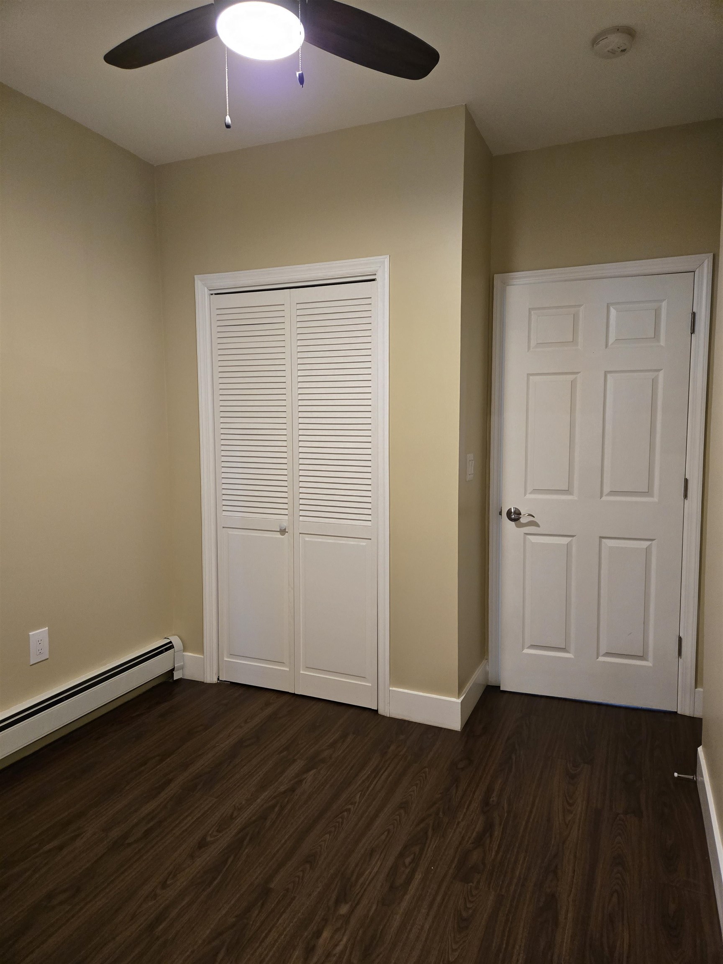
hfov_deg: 58.9
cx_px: 362
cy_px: 482
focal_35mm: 23
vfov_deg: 73.9
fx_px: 641
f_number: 1.8
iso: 500
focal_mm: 5.4
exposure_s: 1/120
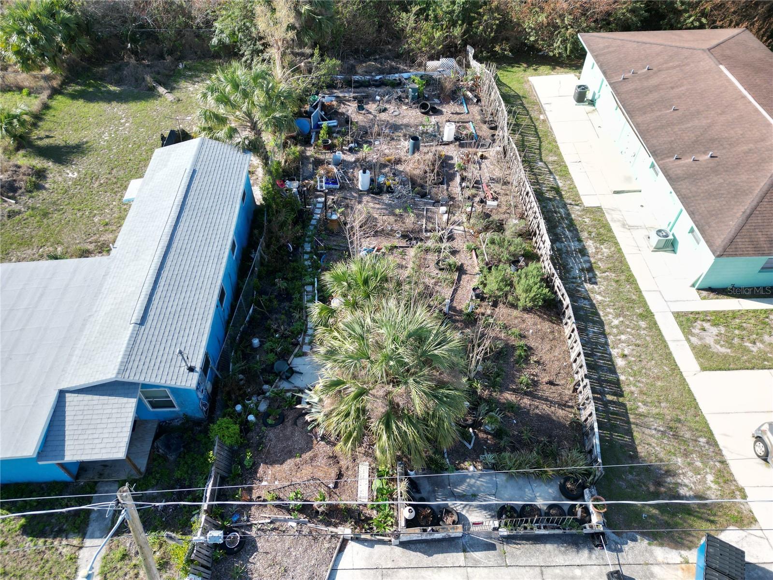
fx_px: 536
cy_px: 290
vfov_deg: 56.8
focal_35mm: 24
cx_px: 386
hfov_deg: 71.6
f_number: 1.7
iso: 110
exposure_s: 1/1250
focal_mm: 6.72
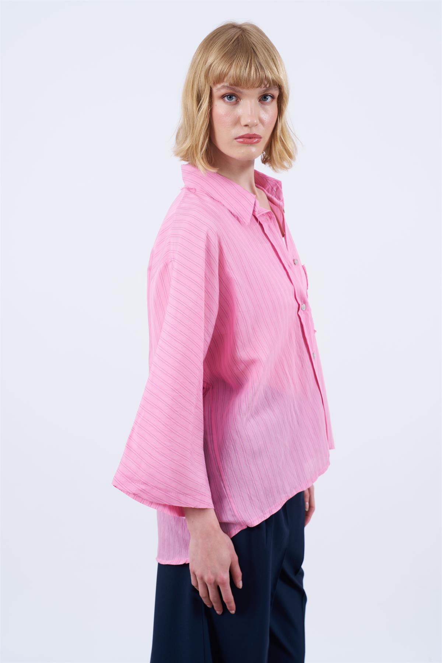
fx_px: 1252
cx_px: 221
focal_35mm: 68
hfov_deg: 20.0
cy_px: 332
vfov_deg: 29.7
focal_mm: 68
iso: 100
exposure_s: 1/160
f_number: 6.3
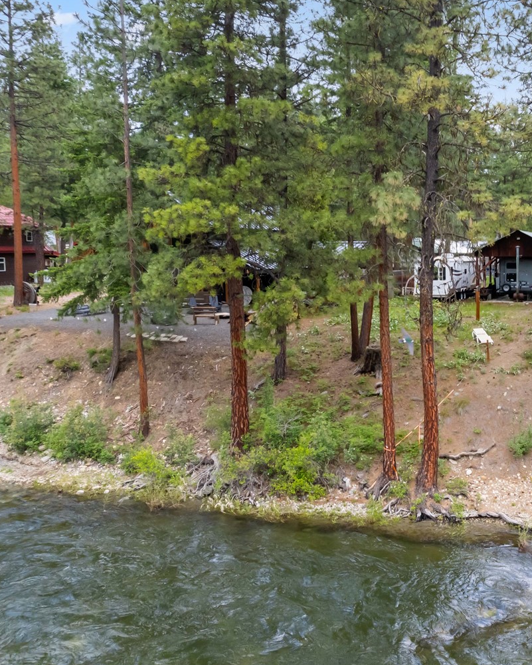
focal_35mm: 35
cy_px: 316
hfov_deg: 39.1
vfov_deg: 51.5
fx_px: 689
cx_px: 484
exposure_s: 1/1000
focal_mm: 8.38
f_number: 2.8
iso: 100
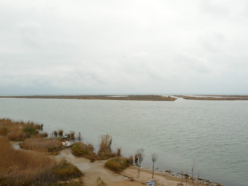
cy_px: 93
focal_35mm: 32
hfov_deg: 56.8
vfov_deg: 44.2
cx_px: 124
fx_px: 229
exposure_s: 1/100
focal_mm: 5.2
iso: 100
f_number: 3.2
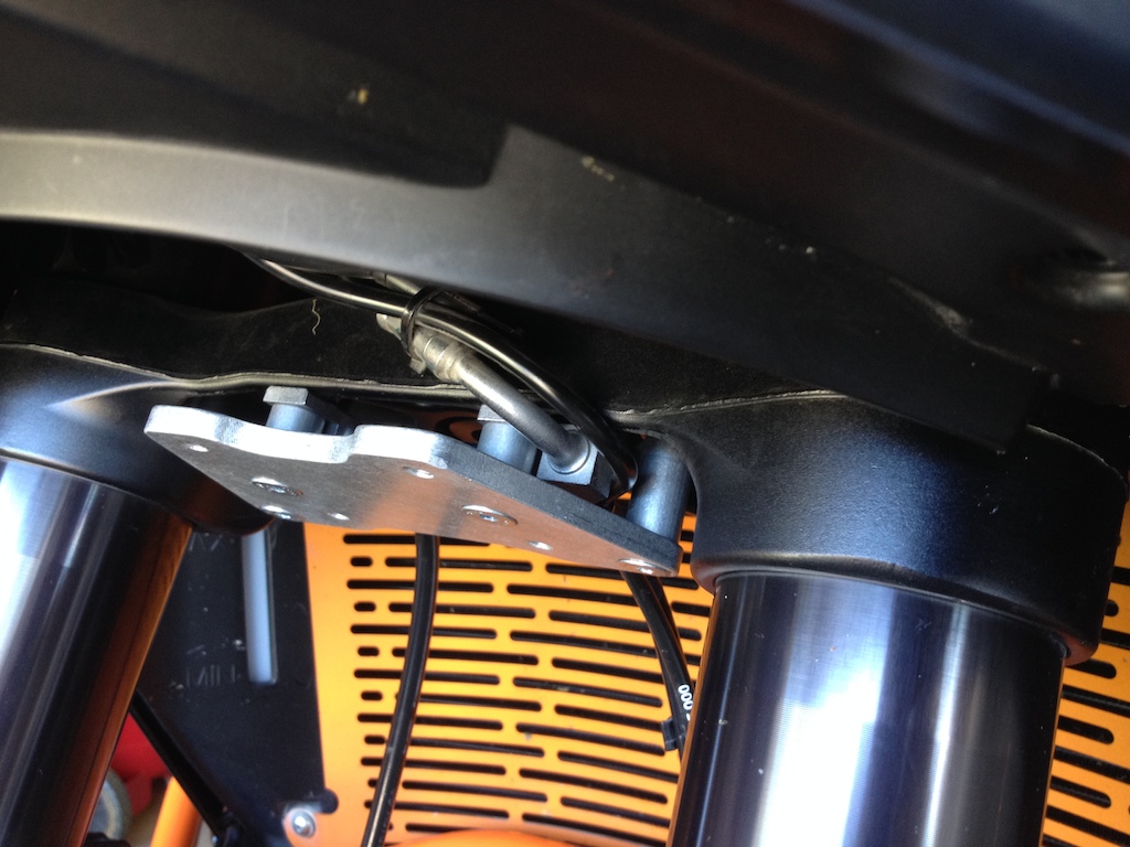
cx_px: 565
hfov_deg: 52.6
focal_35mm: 35
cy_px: 424
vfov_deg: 40.7
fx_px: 1143
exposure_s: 1/20
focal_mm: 4.28
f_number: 2.4
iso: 100
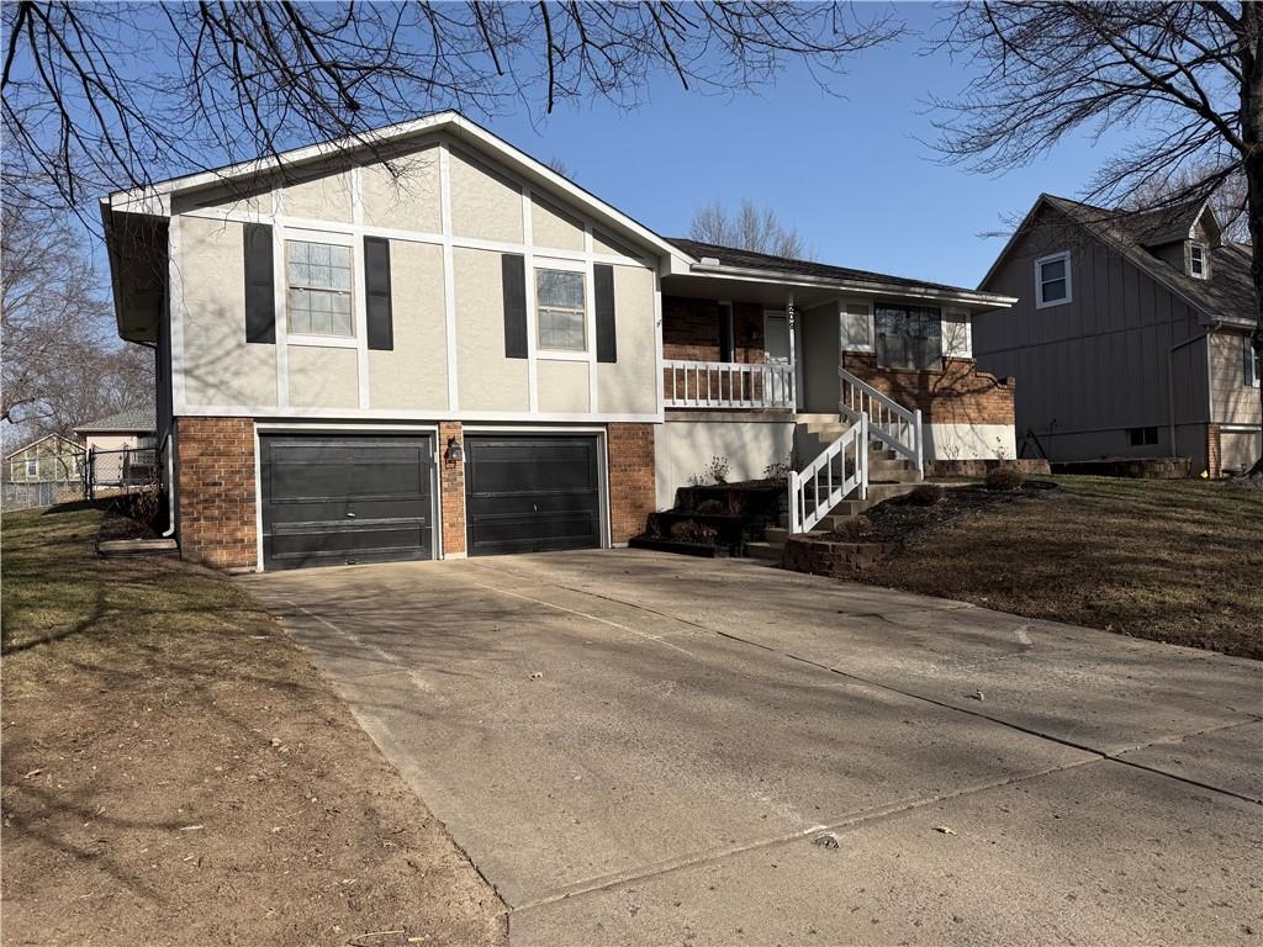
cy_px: 474
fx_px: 876
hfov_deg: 71.6
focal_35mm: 24
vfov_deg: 56.8
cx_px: 632
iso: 80
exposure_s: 1/5714
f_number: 1.78
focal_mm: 6.76
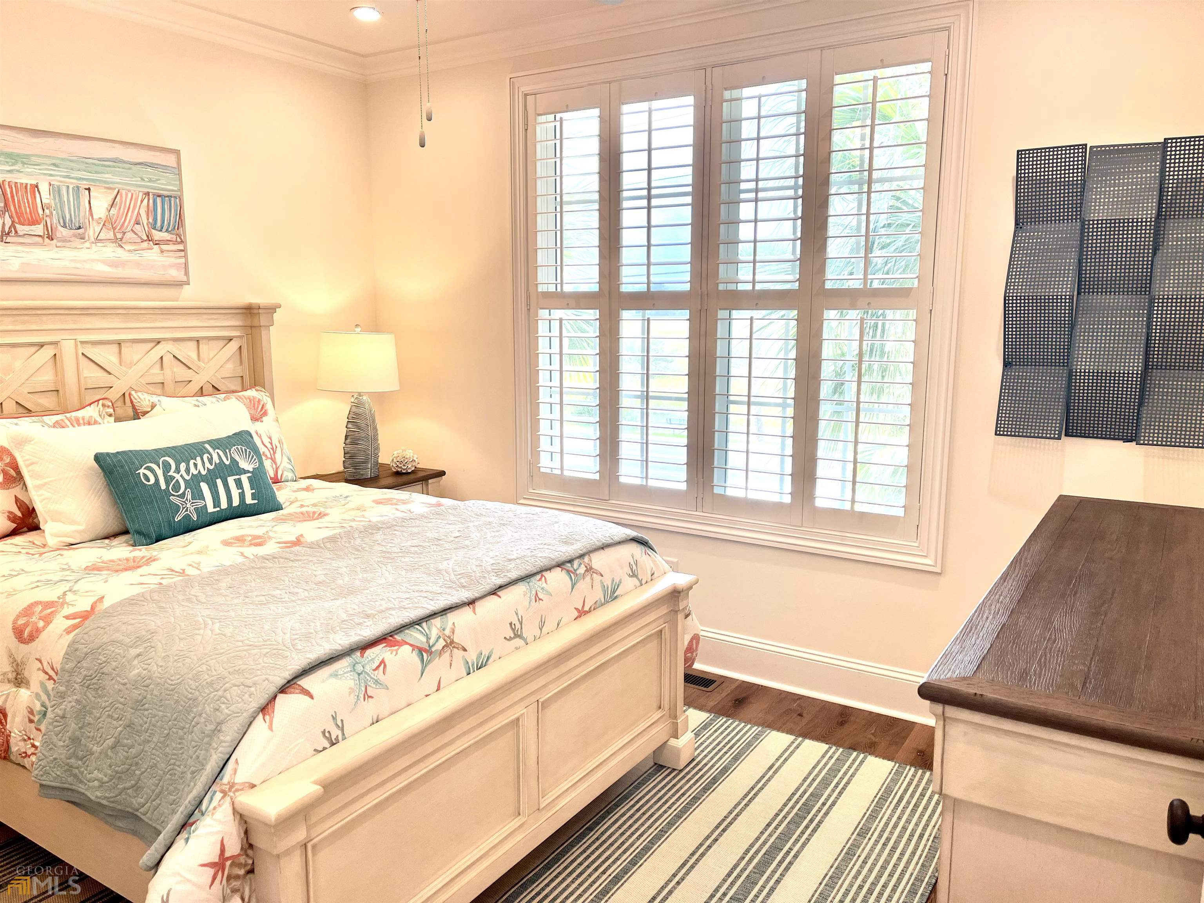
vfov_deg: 53.1
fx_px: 904
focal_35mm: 26
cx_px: 602
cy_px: 452
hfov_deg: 67.3
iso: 50
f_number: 1.6
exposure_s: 1/161
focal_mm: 5.1
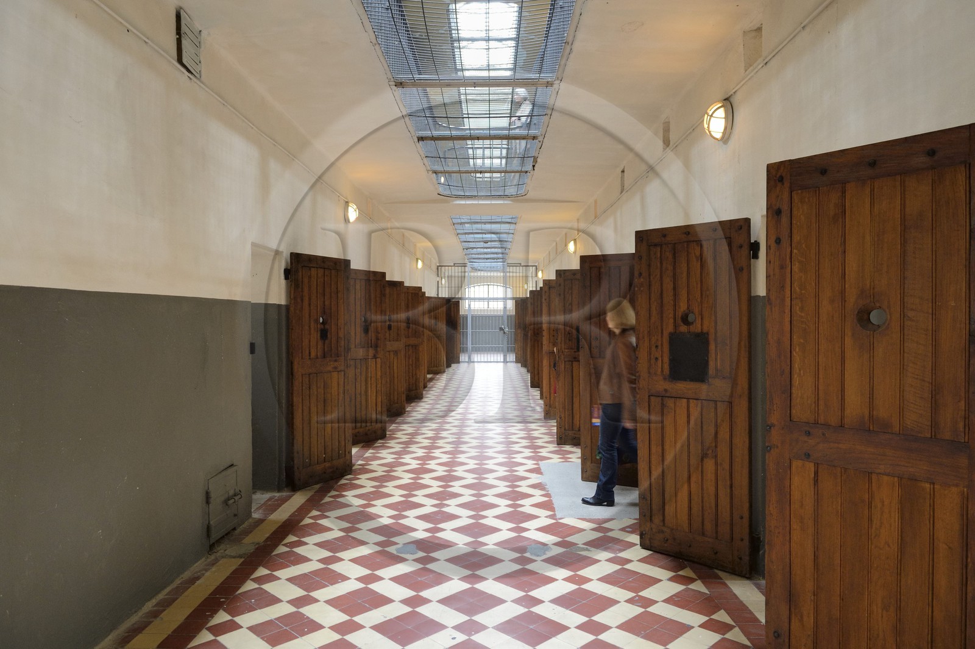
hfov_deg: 73.8
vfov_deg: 53.1
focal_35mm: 24
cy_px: 324
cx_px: 488
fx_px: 649
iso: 1600
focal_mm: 24
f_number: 5.6
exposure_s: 1/30
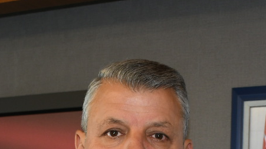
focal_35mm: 113
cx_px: 179
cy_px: 263
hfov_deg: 18.9
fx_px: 796
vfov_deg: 10.1
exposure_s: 1/60
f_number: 3.8
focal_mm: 20
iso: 320
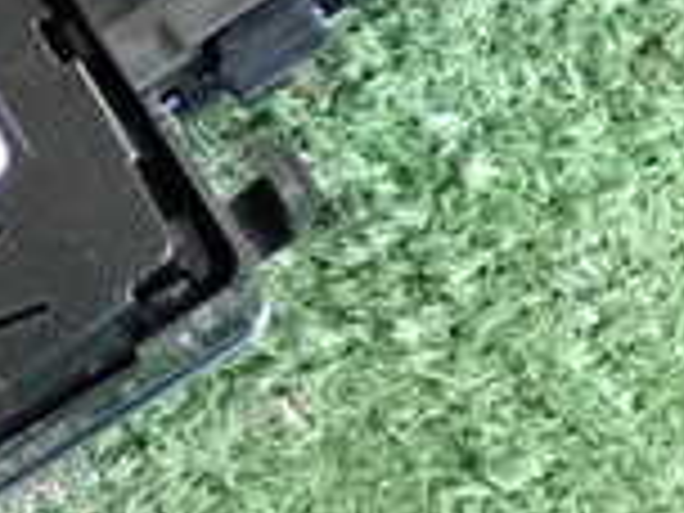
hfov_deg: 11.0
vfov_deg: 8.4
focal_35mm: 174
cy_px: -126
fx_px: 3438
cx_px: -284
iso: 2500
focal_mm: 7.84
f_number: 2.9
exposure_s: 1/125
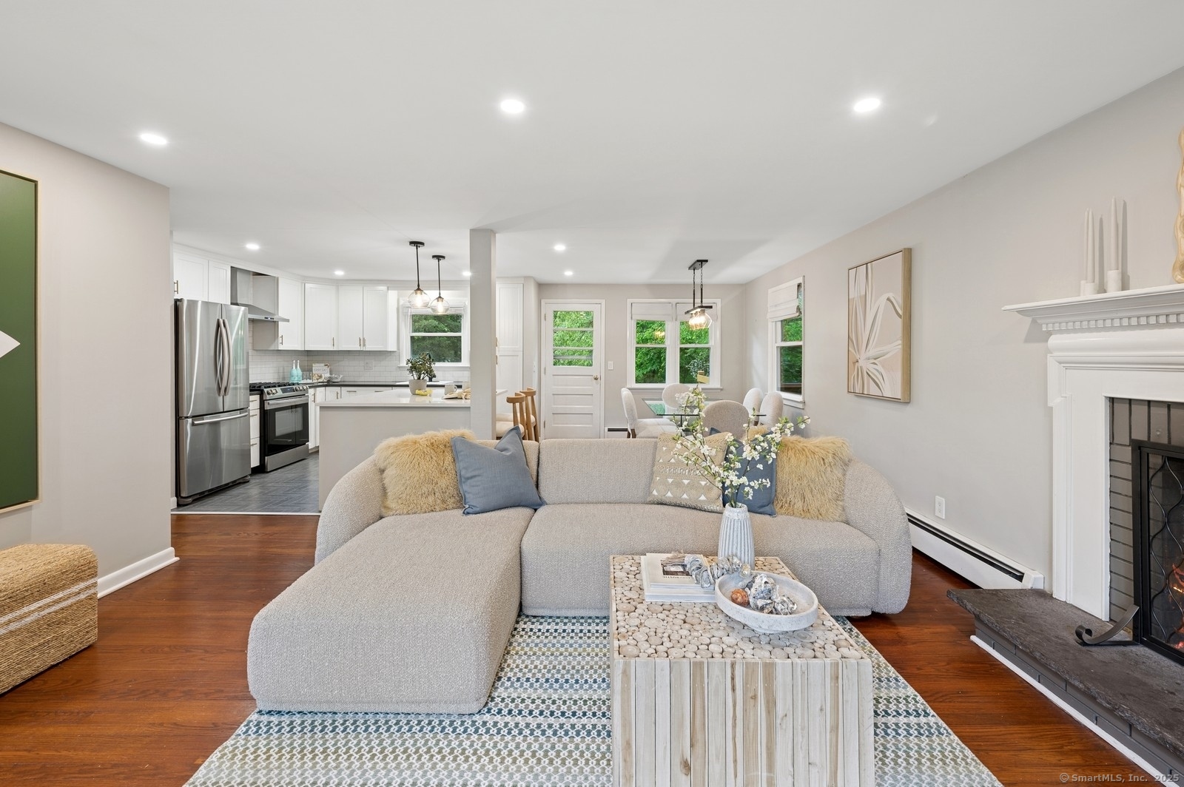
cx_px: 592
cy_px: 394
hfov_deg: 104.3
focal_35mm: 14
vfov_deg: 81.1
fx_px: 460
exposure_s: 1/5
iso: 200
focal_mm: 14
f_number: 9
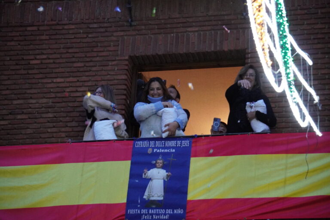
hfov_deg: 13.3
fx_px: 1416
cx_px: 165
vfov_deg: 8.9
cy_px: 110
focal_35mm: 154
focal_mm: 103
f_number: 5.6
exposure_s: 1/160
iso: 6400
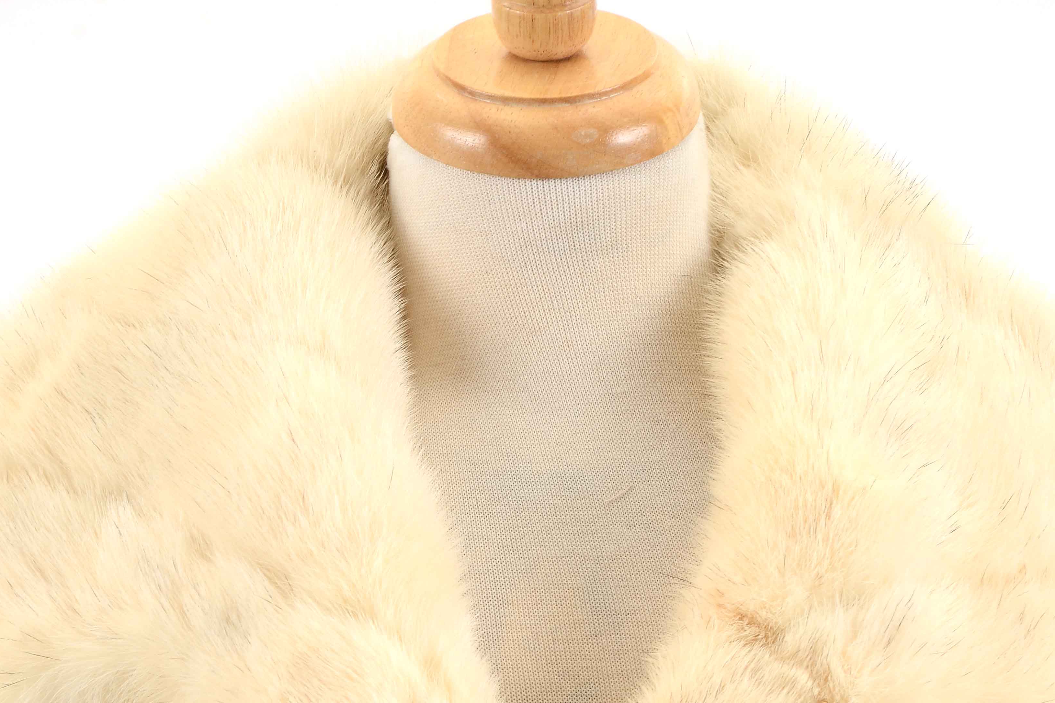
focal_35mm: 238
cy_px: 749
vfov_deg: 5.8
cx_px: 527
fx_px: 6967
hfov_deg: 8.7
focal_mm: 105
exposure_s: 1/60
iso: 160
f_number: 10
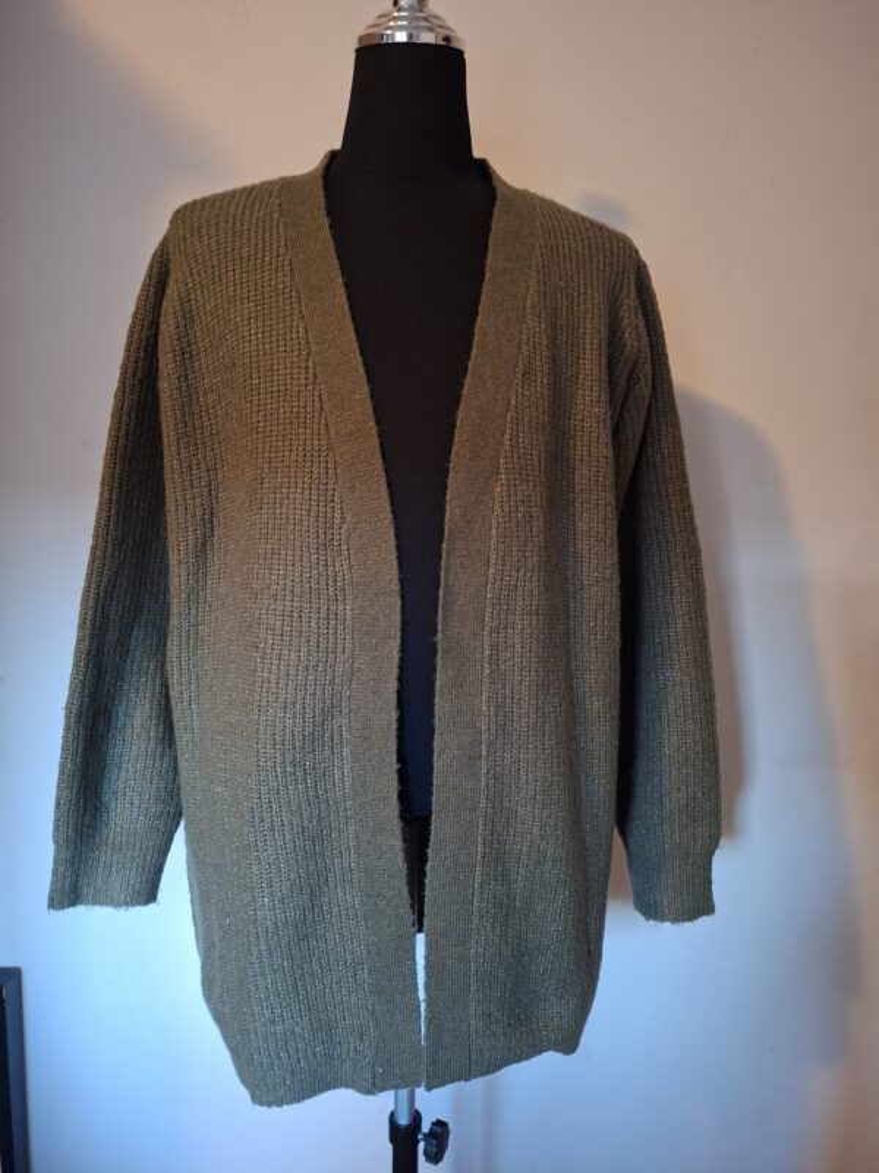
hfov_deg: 58.9
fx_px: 779
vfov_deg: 73.9
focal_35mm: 23
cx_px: 440
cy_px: 586
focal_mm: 5.54
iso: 400
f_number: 1.8
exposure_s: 1/25
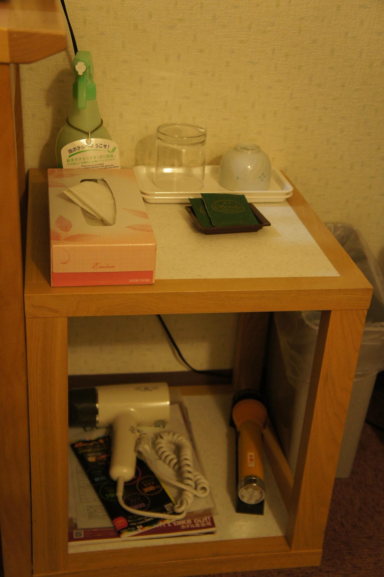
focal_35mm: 46
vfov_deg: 42.8
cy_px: 288
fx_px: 737
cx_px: 192
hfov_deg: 29.2
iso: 1250
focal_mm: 31
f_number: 4.5
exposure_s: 1/50
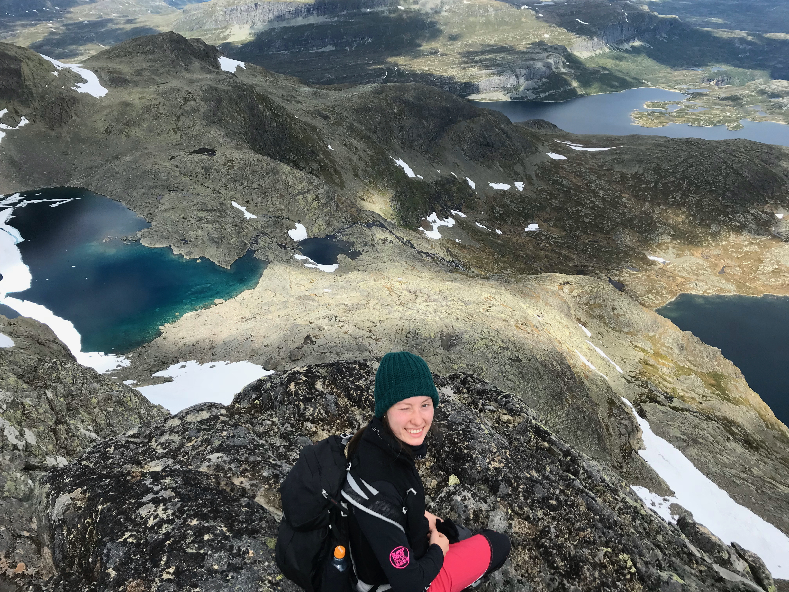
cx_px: 394
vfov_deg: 49.7
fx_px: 638
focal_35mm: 28
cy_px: 296
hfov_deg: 63.4
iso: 20
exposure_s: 1/1742
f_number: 1.8
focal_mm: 3.99
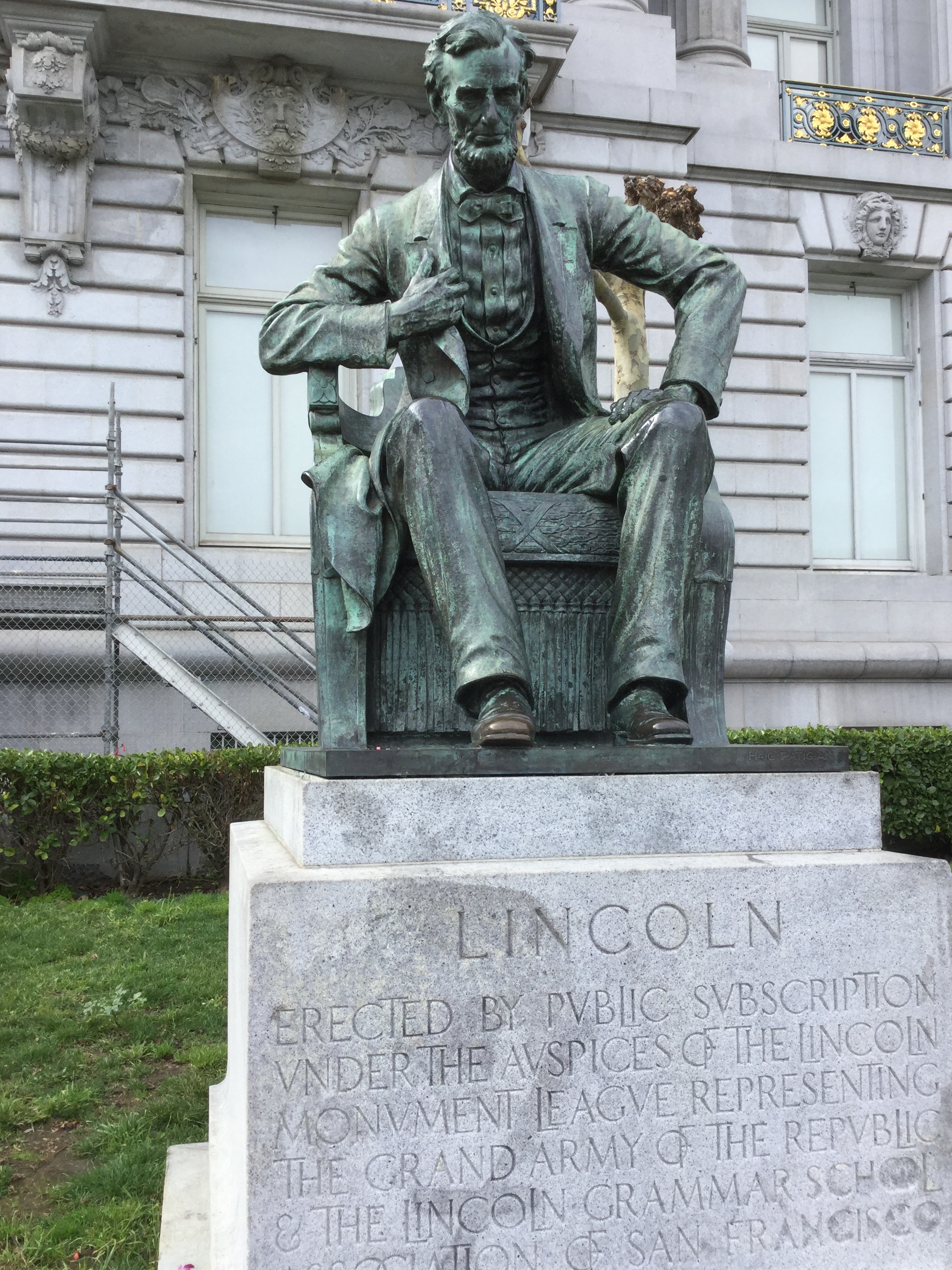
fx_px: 1210
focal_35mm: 33
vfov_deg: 55.3
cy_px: 654
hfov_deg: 42.9
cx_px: 493
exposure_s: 1/407
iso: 25
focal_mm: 3.3
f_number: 2.4
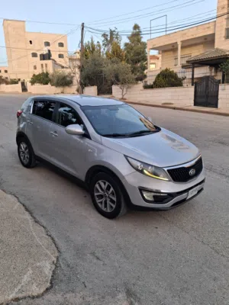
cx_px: 114
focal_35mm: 27
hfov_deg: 51.4
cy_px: 152
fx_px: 238
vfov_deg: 65.3
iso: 20
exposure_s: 1/110
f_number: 1.8
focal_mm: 4
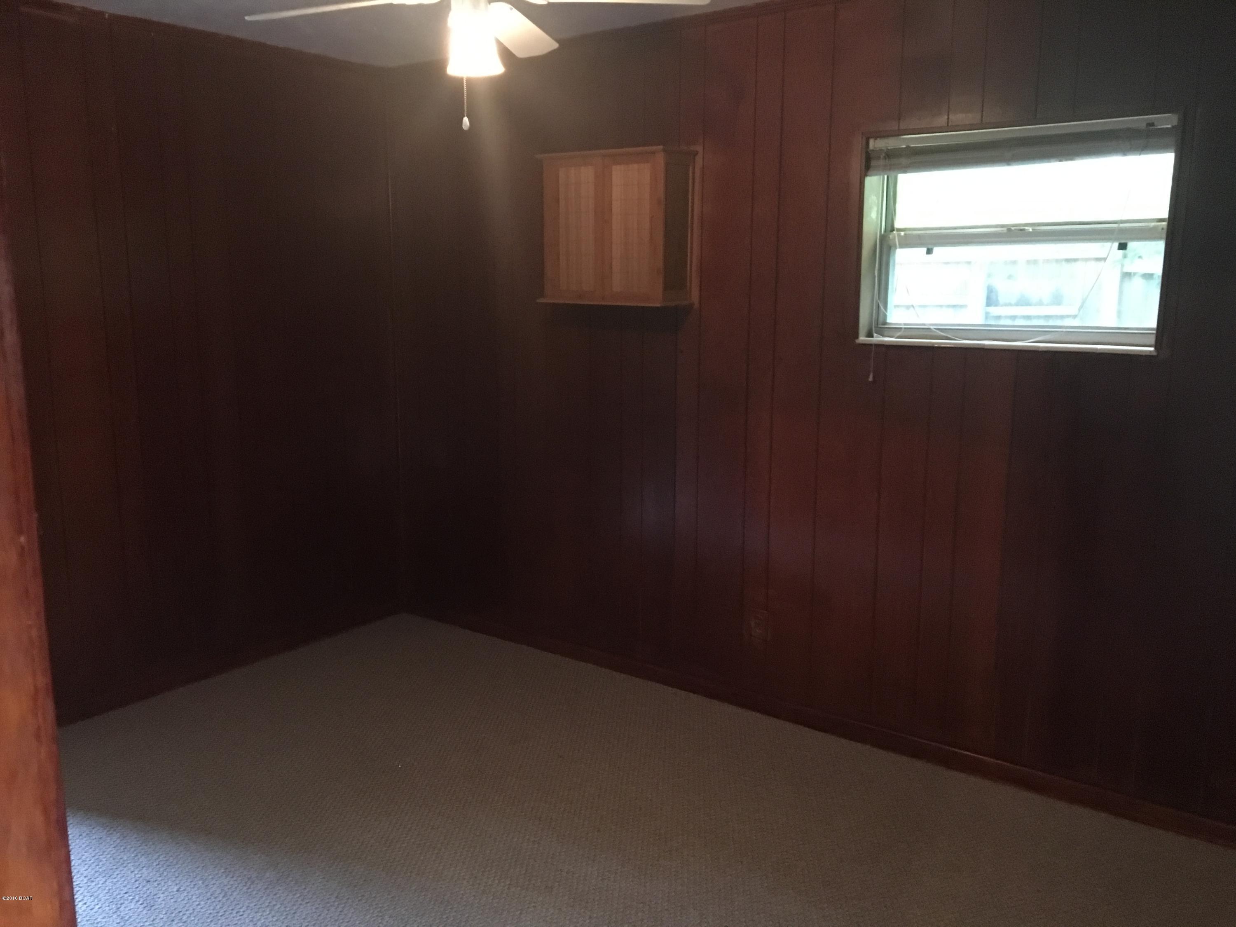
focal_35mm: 29
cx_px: 618
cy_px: 464
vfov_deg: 48.2
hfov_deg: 61.7
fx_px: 1035
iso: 320
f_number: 2.2
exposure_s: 1/17
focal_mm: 4.15
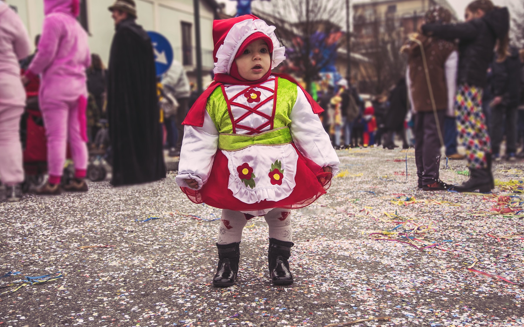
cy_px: 163
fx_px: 528
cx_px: 262
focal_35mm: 37
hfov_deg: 52.8
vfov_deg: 34.4
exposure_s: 1/320
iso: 100
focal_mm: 24
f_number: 4
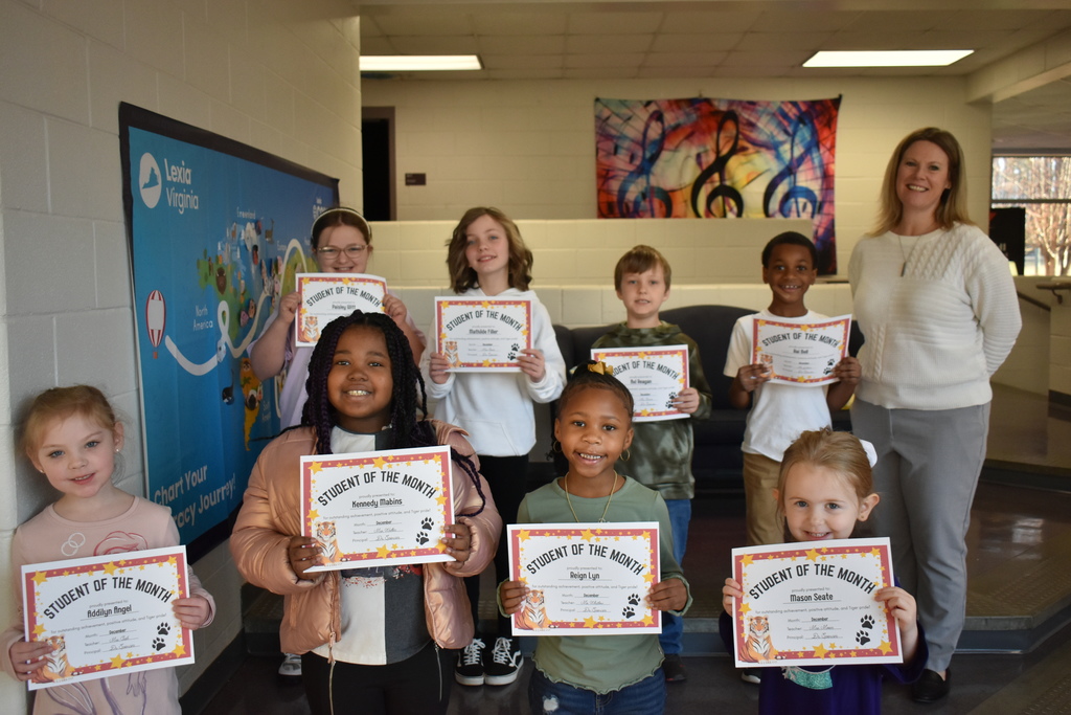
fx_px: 1026
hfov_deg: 55.1
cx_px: 536
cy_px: 358
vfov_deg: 38.4
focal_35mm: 34
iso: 800
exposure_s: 1/200
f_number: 3.8
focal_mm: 23
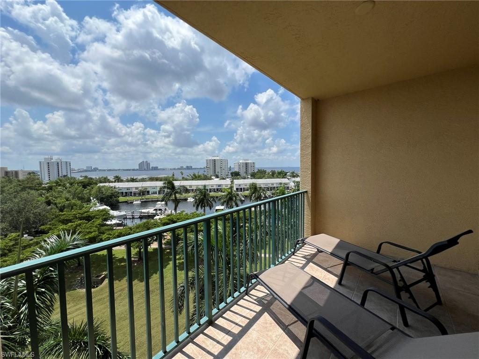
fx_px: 180
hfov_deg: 106.2
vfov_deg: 89.9
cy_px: 180
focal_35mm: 13
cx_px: 240
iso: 32
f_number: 1.8
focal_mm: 1.57
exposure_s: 1/2597
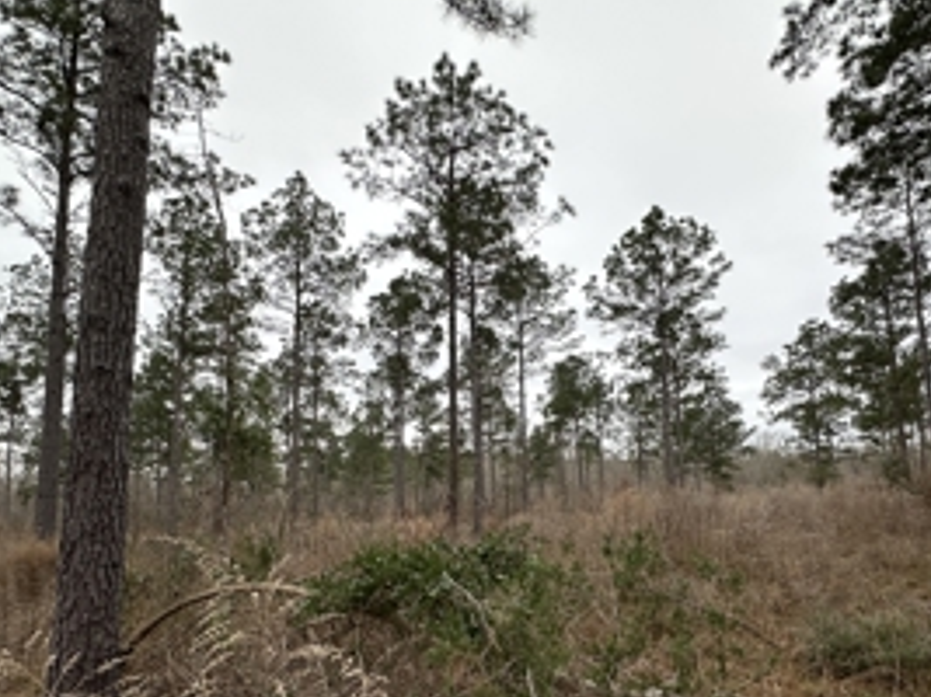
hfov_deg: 78.9
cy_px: 432
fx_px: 565
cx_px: 502
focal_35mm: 21
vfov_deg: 62.6
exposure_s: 1/325
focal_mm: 2.22
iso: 40
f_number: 2.2
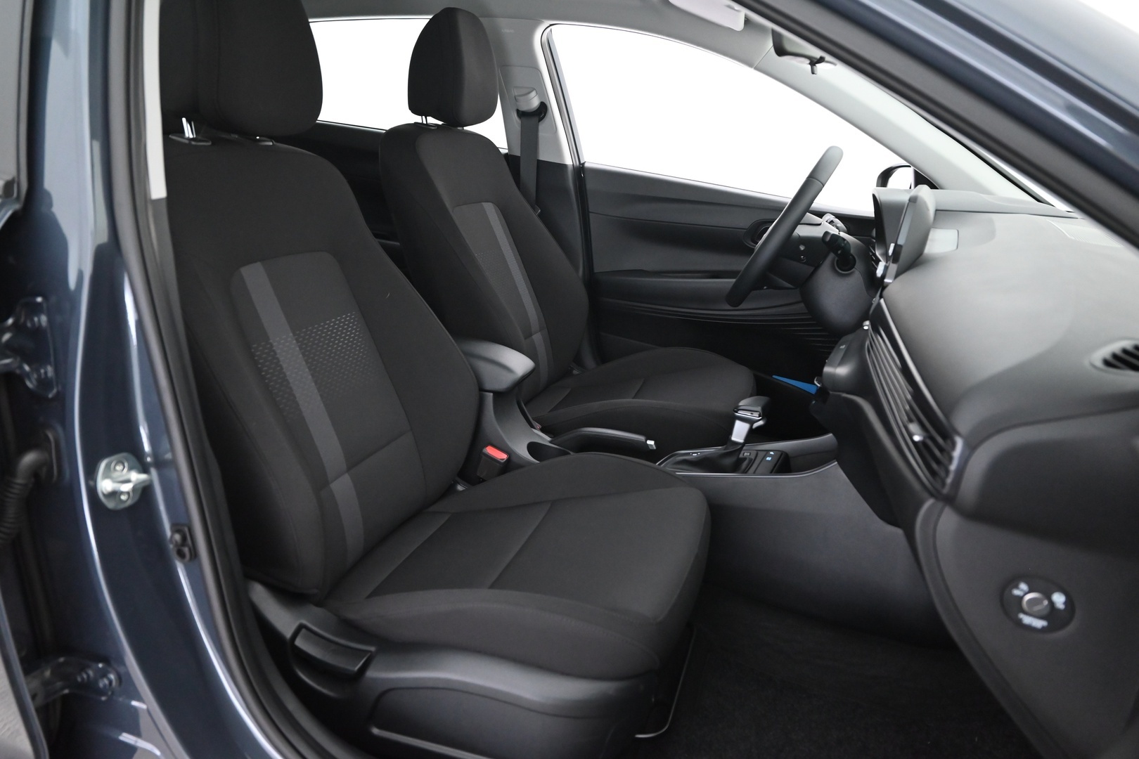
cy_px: 380
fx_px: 759
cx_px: 570
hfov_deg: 73.7
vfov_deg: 53.1
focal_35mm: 24
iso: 4500
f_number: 4
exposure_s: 1/60
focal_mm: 24
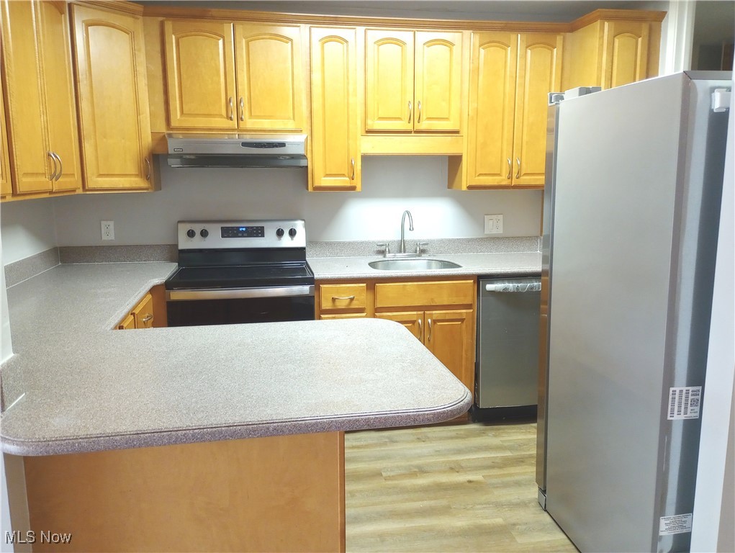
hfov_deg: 63.4
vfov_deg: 49.8
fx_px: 595
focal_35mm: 28
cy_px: 276
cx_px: 368
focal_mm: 4.27
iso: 1018
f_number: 1.8
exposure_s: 1/24
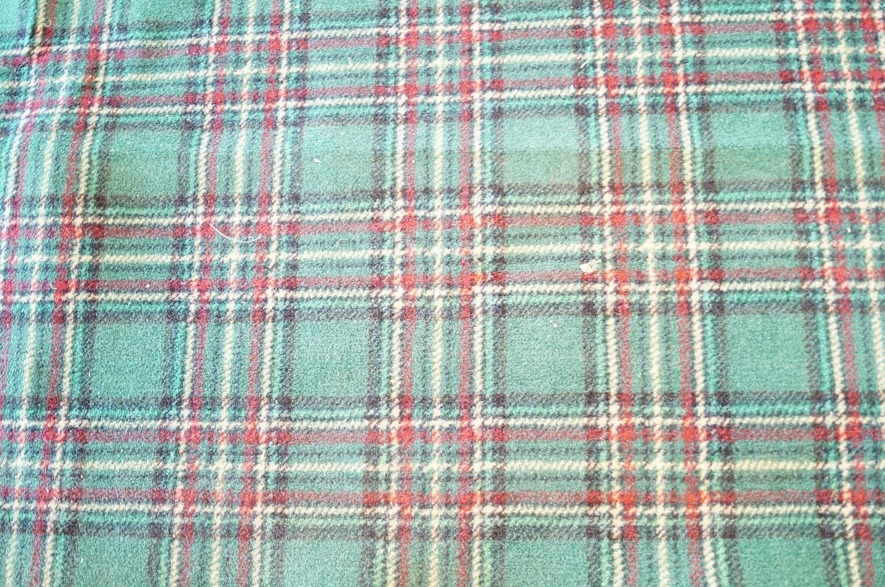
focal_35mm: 33
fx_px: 810
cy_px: 294
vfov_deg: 39.8
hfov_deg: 57.3
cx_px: 442
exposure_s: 1/50
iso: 3200
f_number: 4
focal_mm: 22
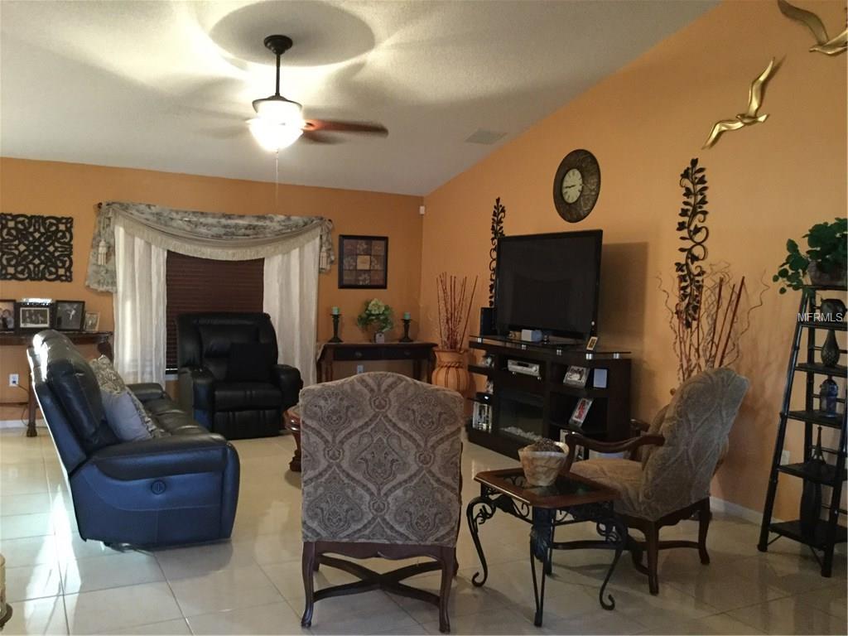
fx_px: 759
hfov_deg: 58.4
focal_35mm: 31
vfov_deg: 45.4
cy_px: 318
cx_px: 424
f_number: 2.4
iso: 500
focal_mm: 3.3
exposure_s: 1/15
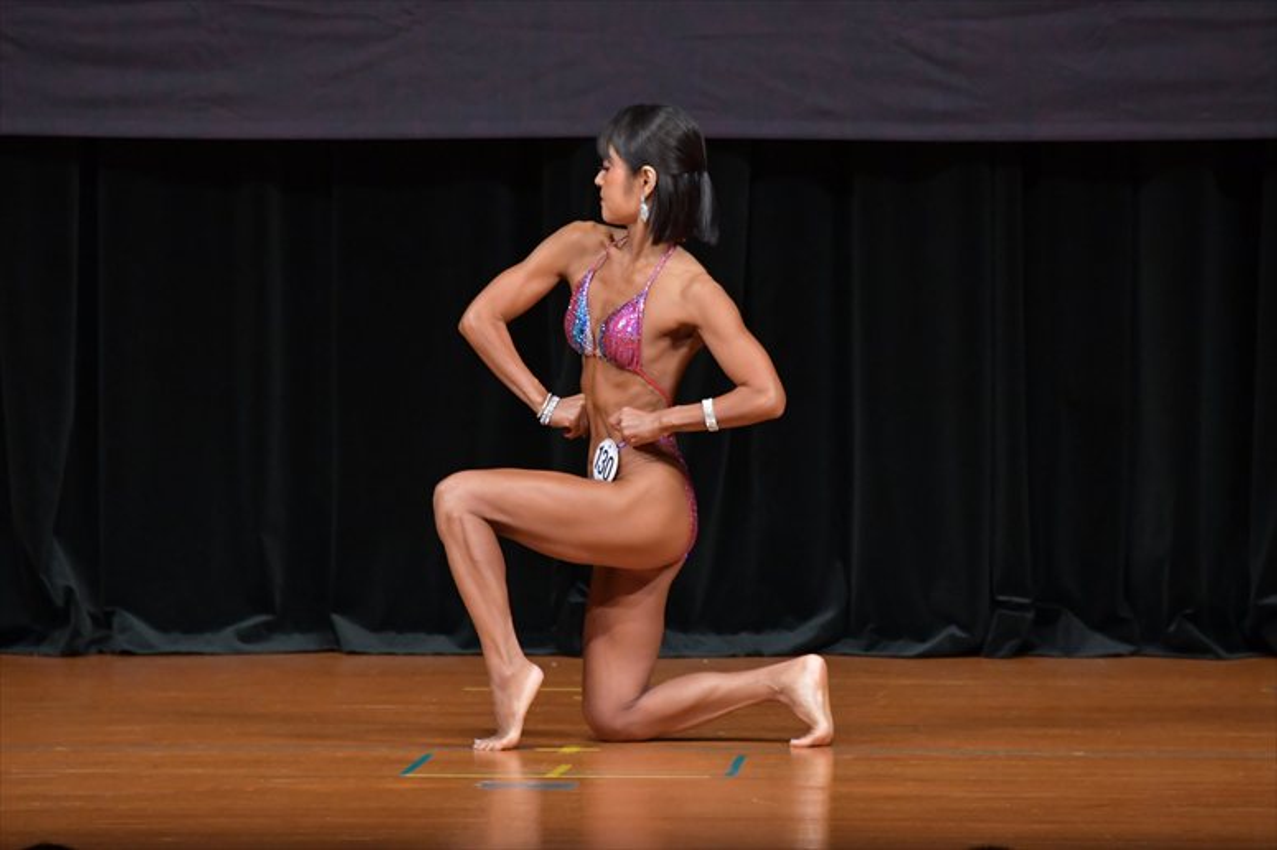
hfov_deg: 5.5
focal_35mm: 375
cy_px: 425
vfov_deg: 3.7
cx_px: 638
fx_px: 13296
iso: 4000
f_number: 5.6
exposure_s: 1/400
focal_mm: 250
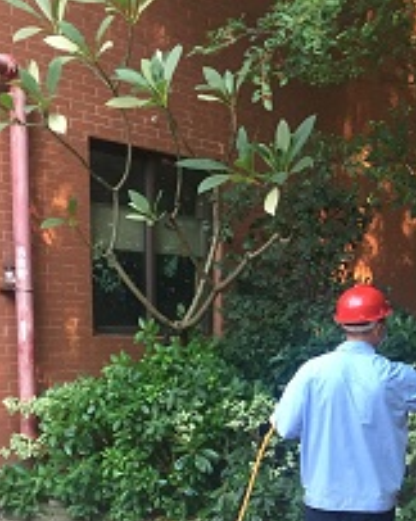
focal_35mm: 53
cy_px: 358
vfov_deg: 35.0
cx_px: 465
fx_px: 817
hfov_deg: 26.2
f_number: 2.2
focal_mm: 4.15
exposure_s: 1/33
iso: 40
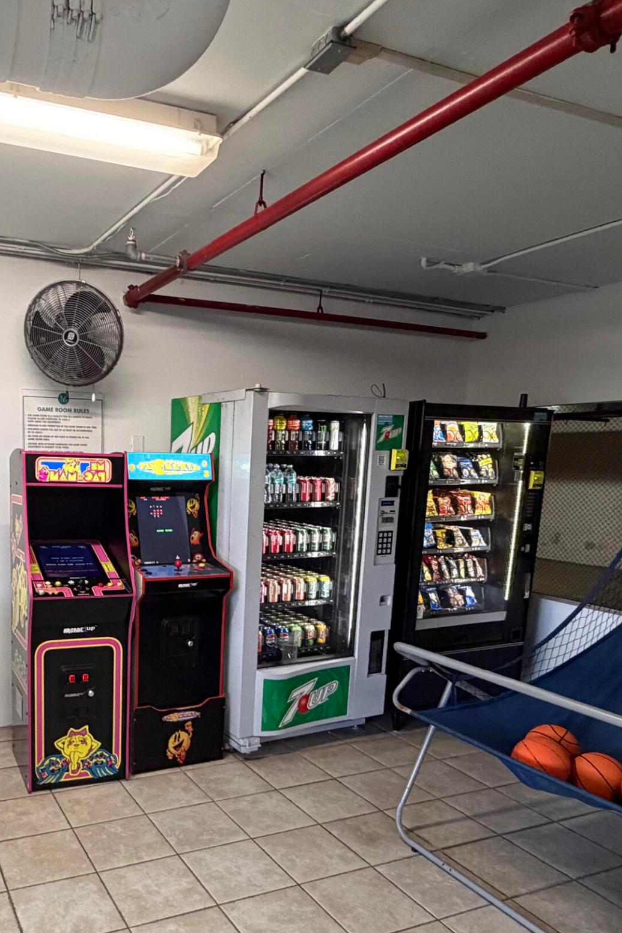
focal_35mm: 27
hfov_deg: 46.1
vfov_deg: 66.4
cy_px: 584
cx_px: 148
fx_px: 700
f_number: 2.2
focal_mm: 2.22
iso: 500
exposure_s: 1/60
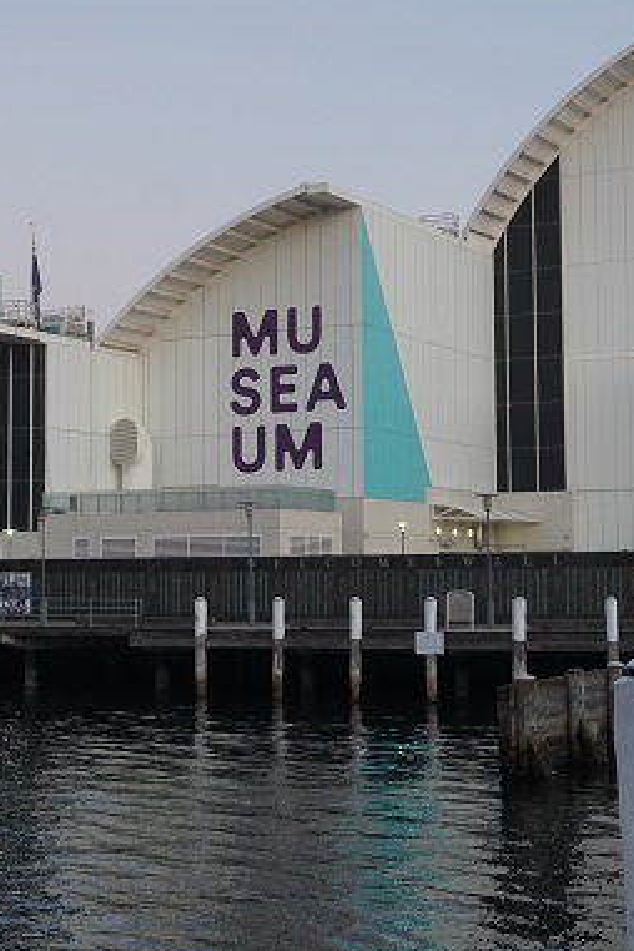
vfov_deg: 29.3
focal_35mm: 69
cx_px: 247
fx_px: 1820
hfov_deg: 19.7
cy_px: 427
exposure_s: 1/160
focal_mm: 25
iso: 800
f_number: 4.5
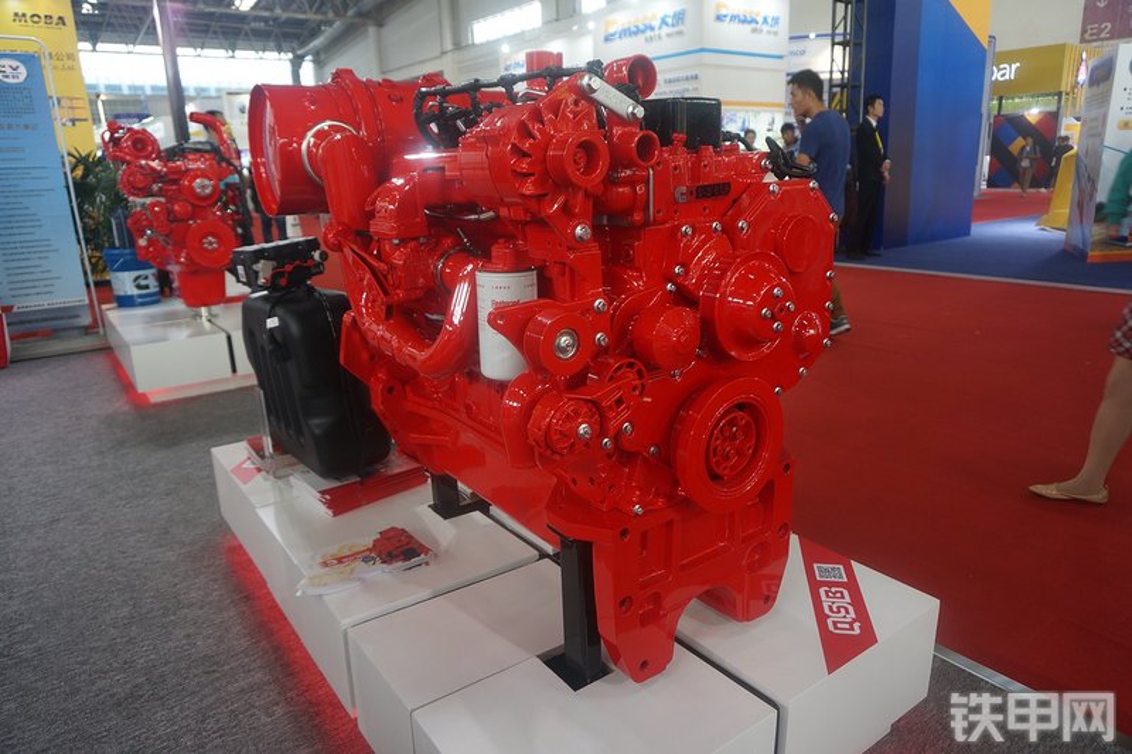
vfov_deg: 53.1
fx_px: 754
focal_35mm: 24
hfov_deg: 73.8
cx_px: 566
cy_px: 377
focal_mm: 16
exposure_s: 1/60
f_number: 4
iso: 250
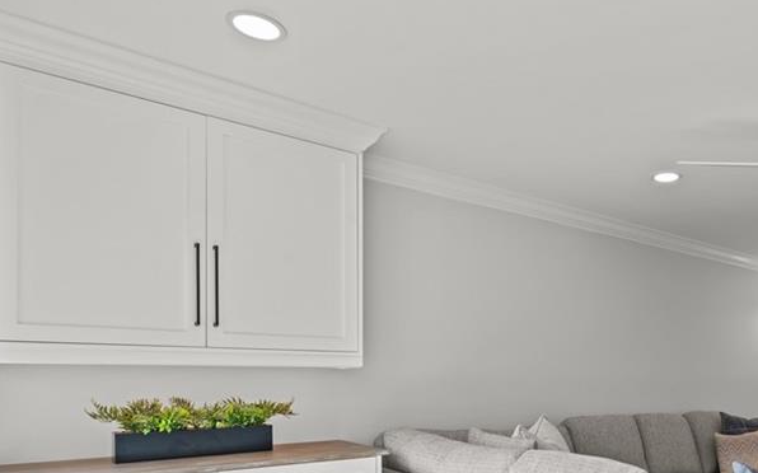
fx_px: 578
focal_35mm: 28
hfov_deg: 61.4
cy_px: 387
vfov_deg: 42.3
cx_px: 599
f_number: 9
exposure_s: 1/13
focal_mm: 16
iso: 200
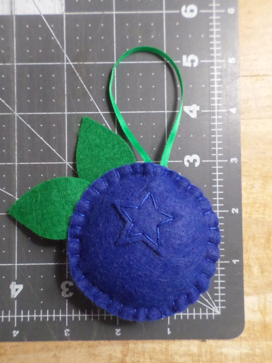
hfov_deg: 54.9
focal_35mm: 25
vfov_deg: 69.4
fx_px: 262
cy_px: 182
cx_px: 136
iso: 400
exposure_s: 1/30
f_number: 2.5
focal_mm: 4.5
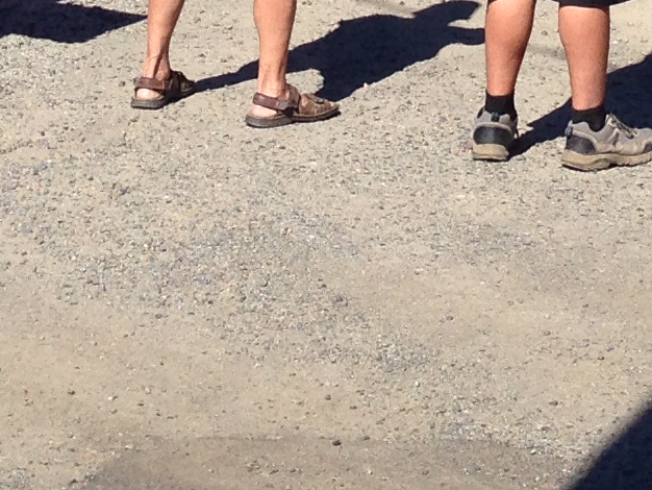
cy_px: -503
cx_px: 462
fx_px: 3241
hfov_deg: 11.5
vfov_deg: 8.2
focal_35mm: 172
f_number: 2.4
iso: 50
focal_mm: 4.12
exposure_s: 1/1506
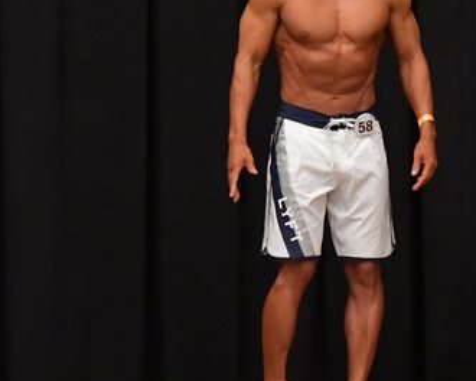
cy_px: 68
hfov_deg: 3.7
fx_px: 7452
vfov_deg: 2.9
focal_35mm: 529
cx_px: 488
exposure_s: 1/400
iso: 6400
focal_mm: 160
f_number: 5.6
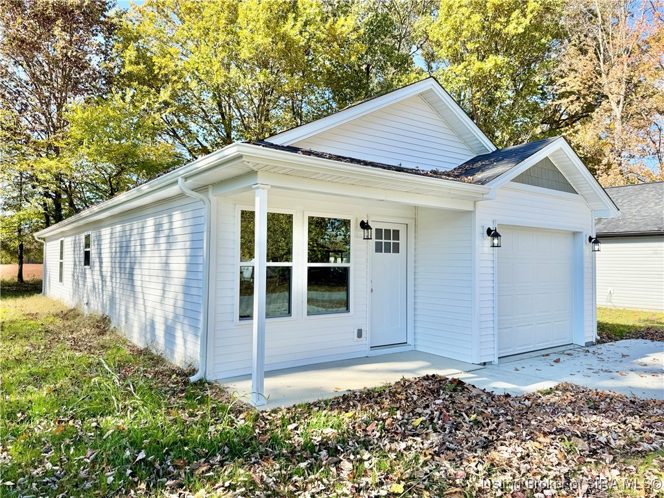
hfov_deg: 71.6
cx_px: 332
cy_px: 249
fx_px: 460
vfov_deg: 56.8
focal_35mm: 24
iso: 80
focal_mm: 6.76
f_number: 1.78
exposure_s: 1/1980
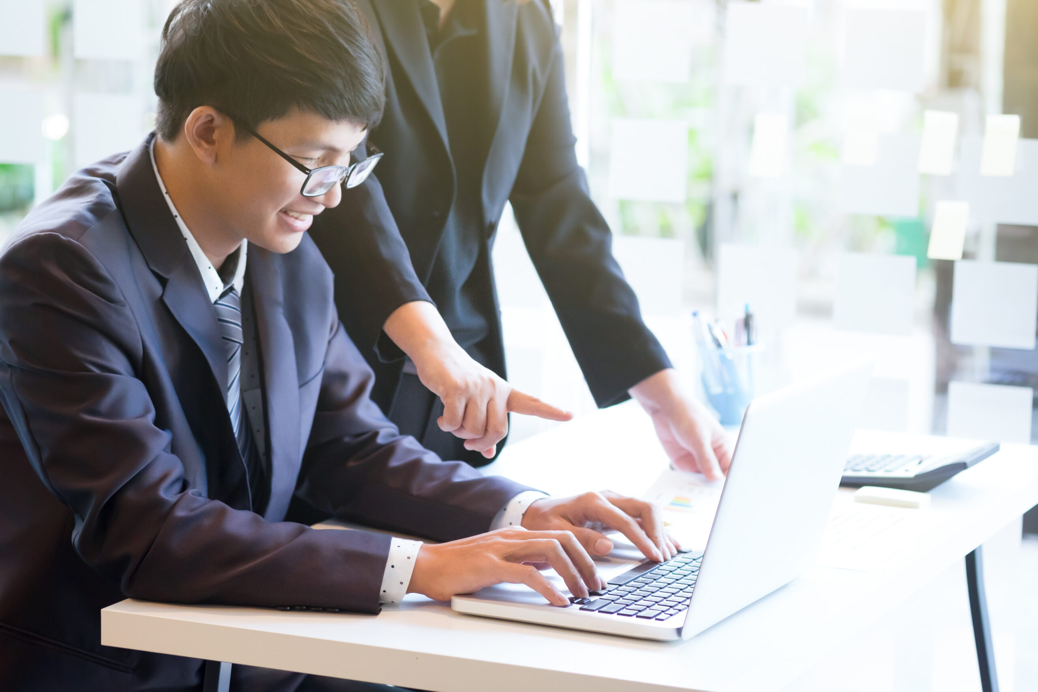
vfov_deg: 15.2
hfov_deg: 22.6
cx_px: 519
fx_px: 2595
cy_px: 346
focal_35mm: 90
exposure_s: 1/125
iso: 800
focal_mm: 60
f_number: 2.8
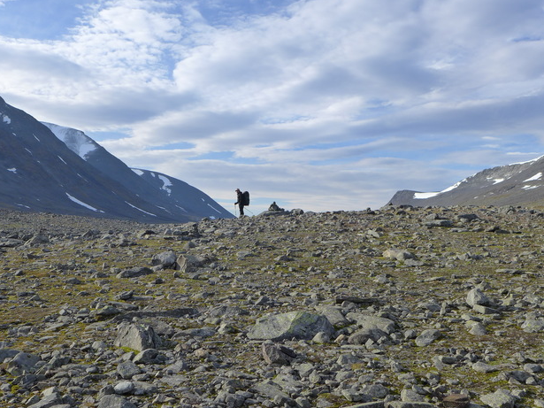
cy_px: 208
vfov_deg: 39.6
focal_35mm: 36
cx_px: 238
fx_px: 566
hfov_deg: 51.2
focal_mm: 6.3
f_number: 3.2
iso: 125
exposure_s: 1/1600
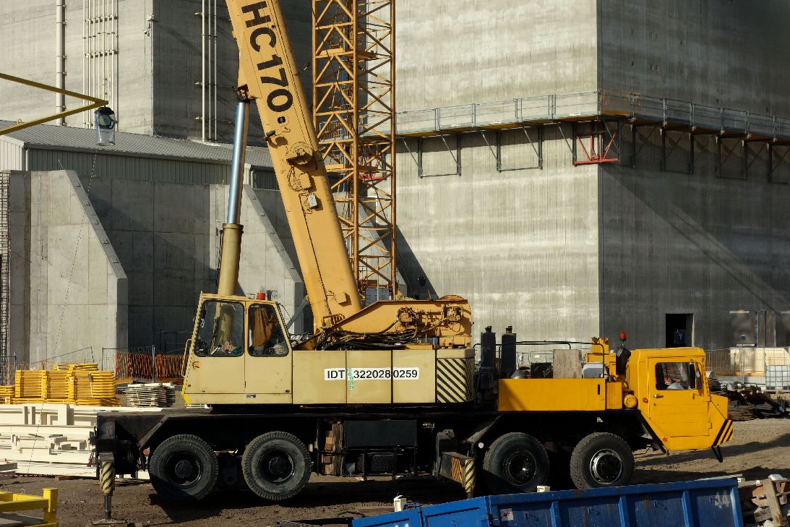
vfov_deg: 18.0
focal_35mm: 76
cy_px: 253
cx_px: 400
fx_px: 1668
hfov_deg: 26.6
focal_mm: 26.89
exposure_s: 1/800
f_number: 5.6
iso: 125
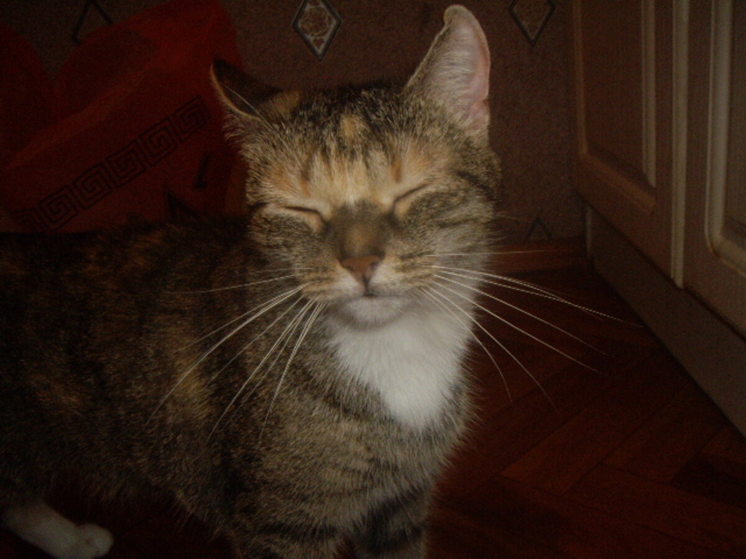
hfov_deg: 49.0
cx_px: 373
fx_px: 819
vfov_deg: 37.7
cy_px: 280
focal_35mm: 38
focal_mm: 6.2
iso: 200
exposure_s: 1/40
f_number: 2.7
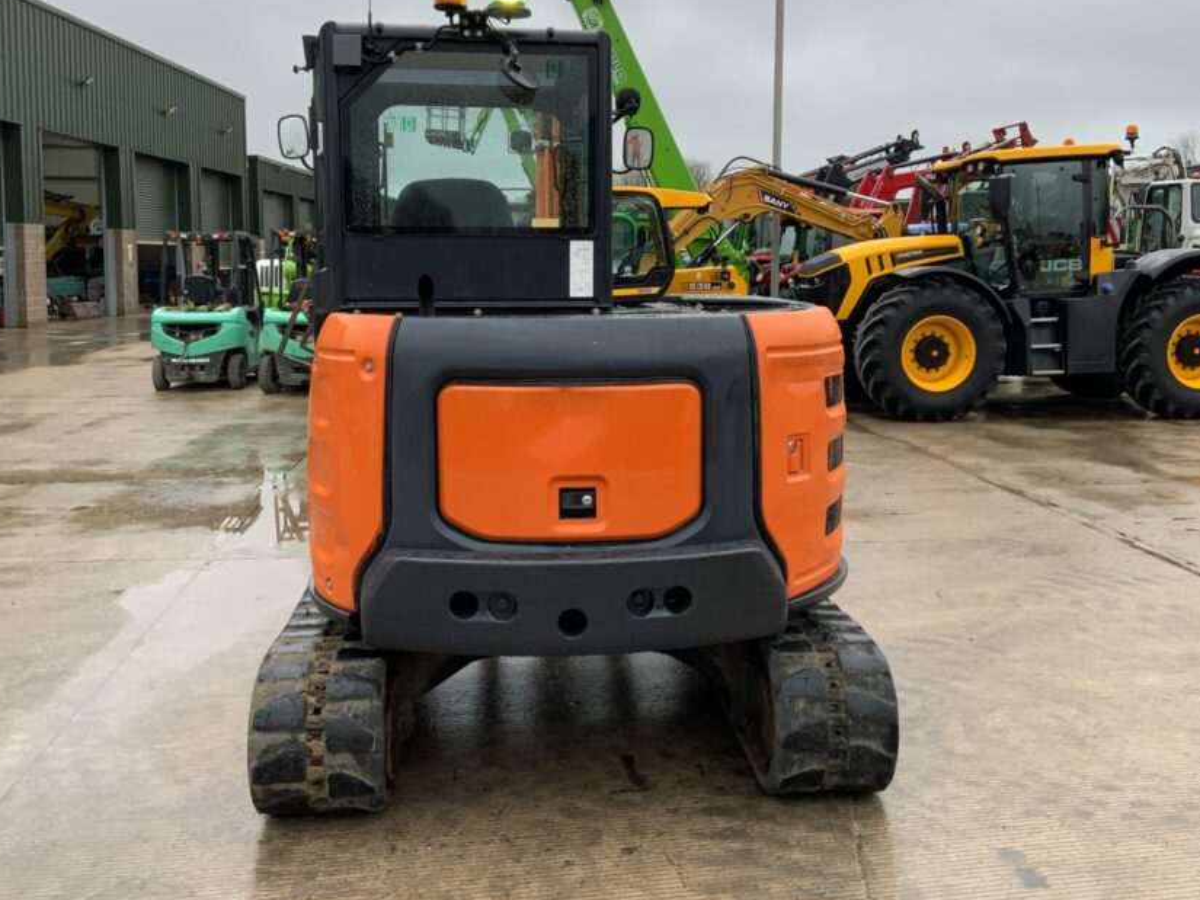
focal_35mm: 36
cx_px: 628
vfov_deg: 39.6
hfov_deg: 51.3
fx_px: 1248
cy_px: 377
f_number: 1.8
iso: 16
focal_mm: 3
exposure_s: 1/324
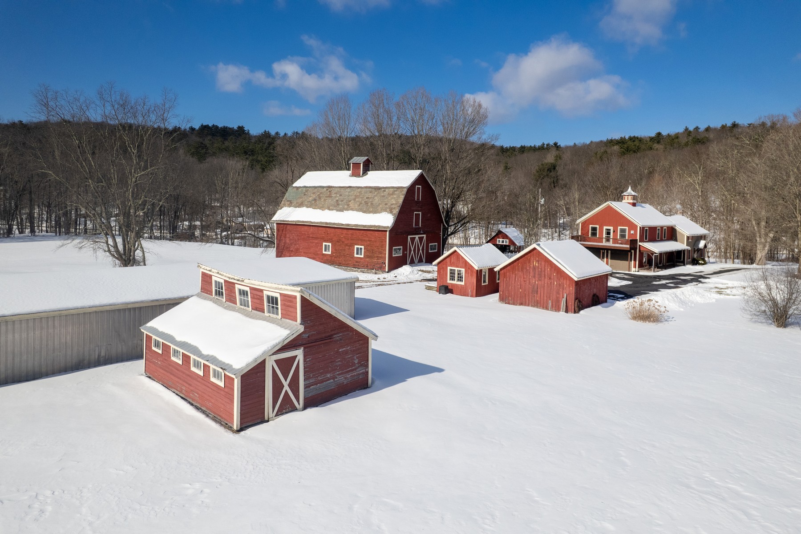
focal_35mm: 22
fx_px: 489
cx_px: 400
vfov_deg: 57.2
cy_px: 267
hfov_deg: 78.6
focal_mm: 8.38
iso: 110
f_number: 2.8
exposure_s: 1/640
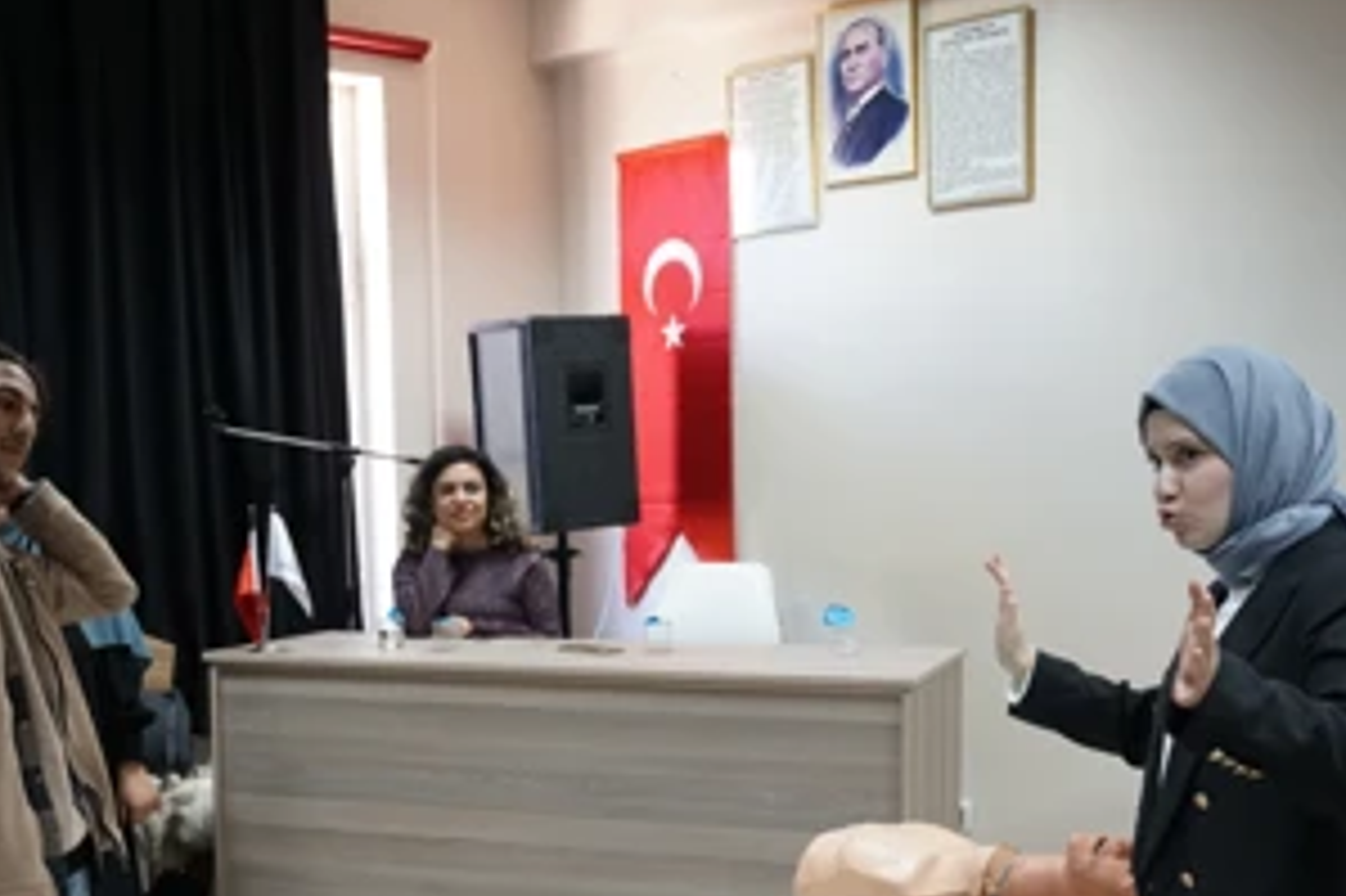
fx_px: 1896
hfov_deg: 39.1
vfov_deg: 26.3
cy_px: 655
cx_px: 612
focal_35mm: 51
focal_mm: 23
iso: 1600
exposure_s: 1/60
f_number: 4
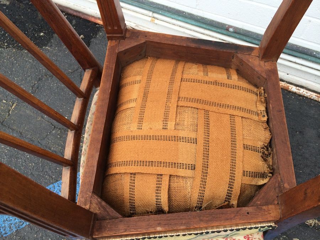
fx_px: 277
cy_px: 120
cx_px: 160
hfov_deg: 60.0
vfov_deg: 46.8
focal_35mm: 30
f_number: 2.2
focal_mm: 4.12
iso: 32
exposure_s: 1/578
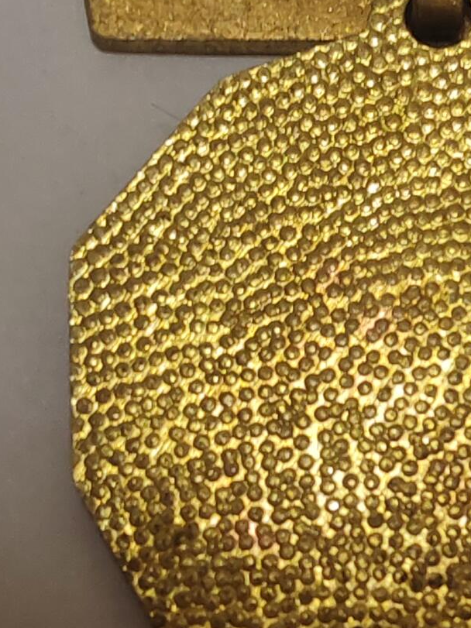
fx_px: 2740
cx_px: 444
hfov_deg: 9.8
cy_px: 290
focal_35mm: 151
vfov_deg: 13.1
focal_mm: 5.52
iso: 200
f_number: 1.95
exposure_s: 1/50
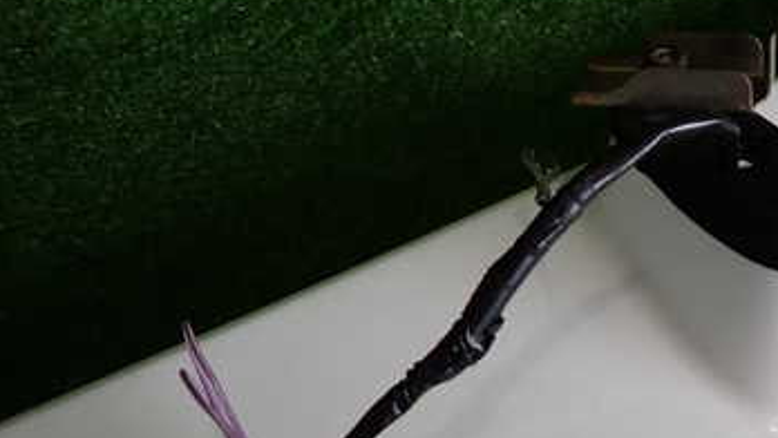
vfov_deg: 24.7
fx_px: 970
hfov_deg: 41.6
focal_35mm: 47
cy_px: 398
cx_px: 633
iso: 125
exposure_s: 1/125
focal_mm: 4.5
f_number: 2
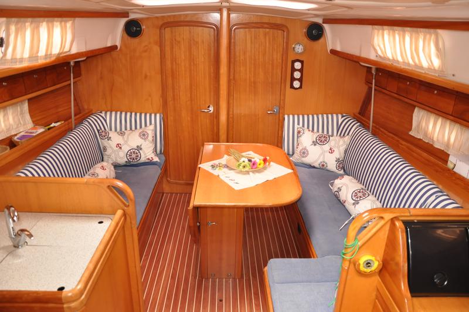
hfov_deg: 67.5
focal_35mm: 27
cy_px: 156
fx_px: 351
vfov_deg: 47.8
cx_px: 234
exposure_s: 1/60
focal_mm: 18
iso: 800
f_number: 4
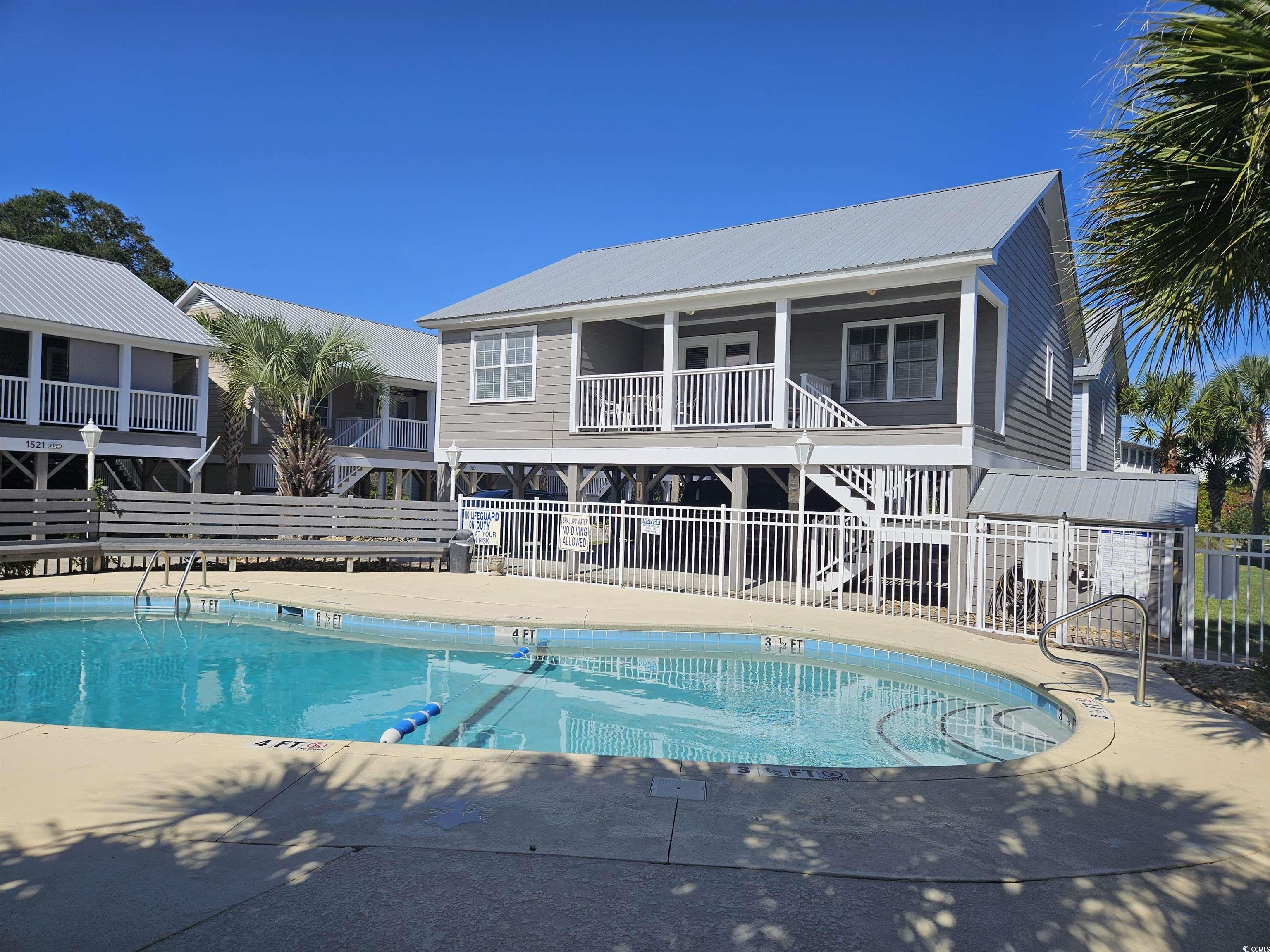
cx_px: 635
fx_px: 844
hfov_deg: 73.9
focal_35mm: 23
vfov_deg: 58.9
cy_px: 476
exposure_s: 1/3778
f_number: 1.8
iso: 25
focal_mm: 5.4
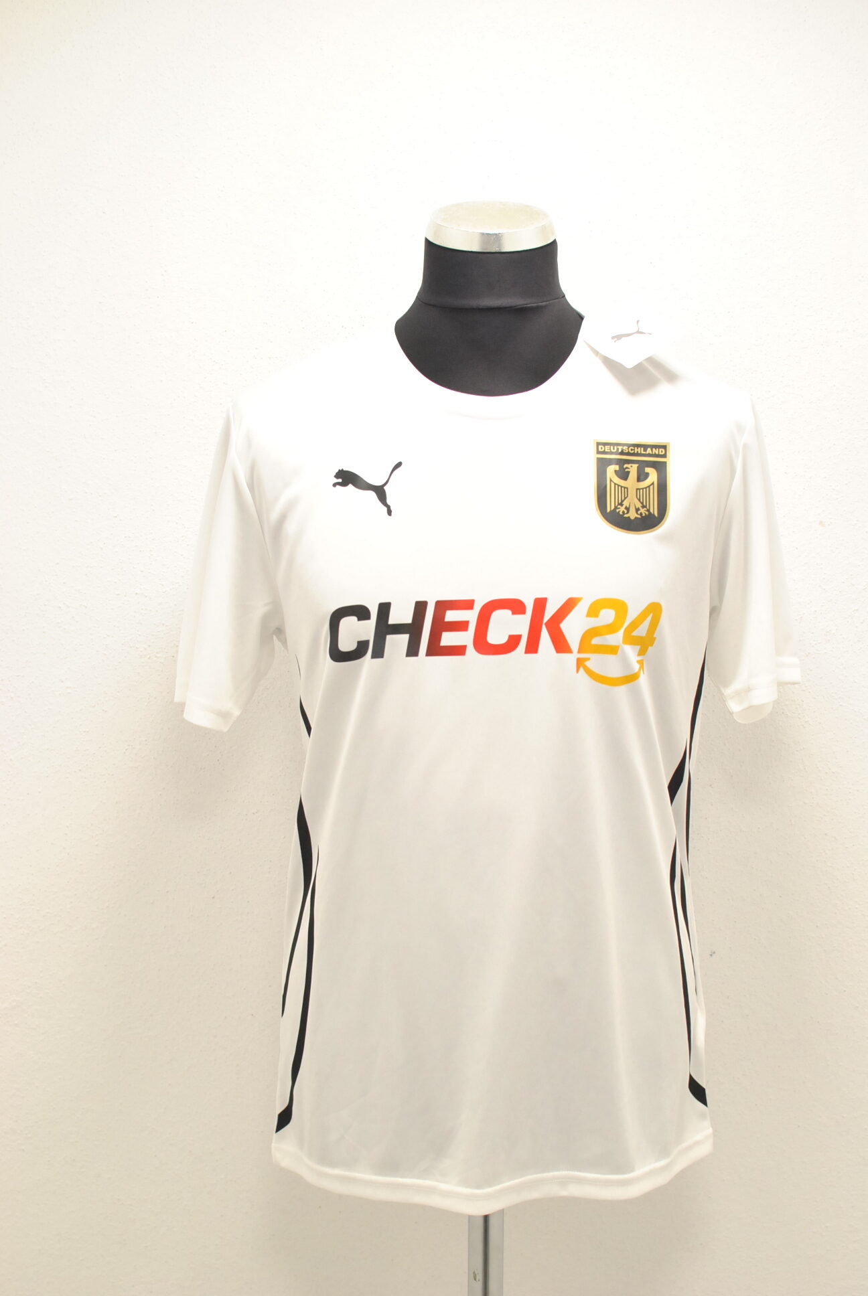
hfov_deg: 25.8
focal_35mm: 52
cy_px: 648
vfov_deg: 37.8
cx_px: 434
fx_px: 1893
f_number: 4
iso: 800
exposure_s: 1/125
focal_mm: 35
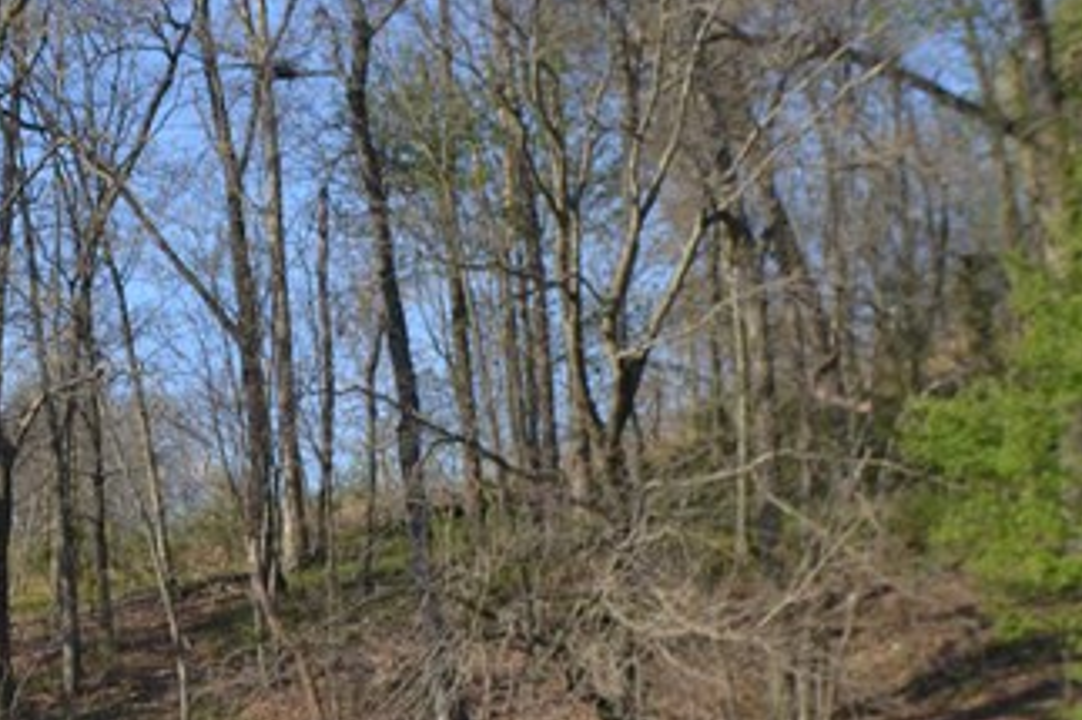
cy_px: 606
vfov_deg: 11.3
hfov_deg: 16.0
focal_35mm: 121
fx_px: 3635
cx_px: -362
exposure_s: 1/160
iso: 100
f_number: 6.3
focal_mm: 24
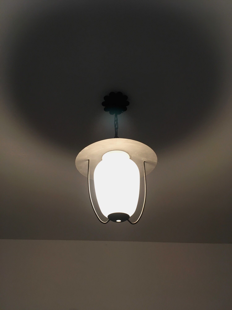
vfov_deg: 61.7
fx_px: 259
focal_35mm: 29
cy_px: 155
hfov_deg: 48.2
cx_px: 116
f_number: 2.2
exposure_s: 1/33
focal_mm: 4.15
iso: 100
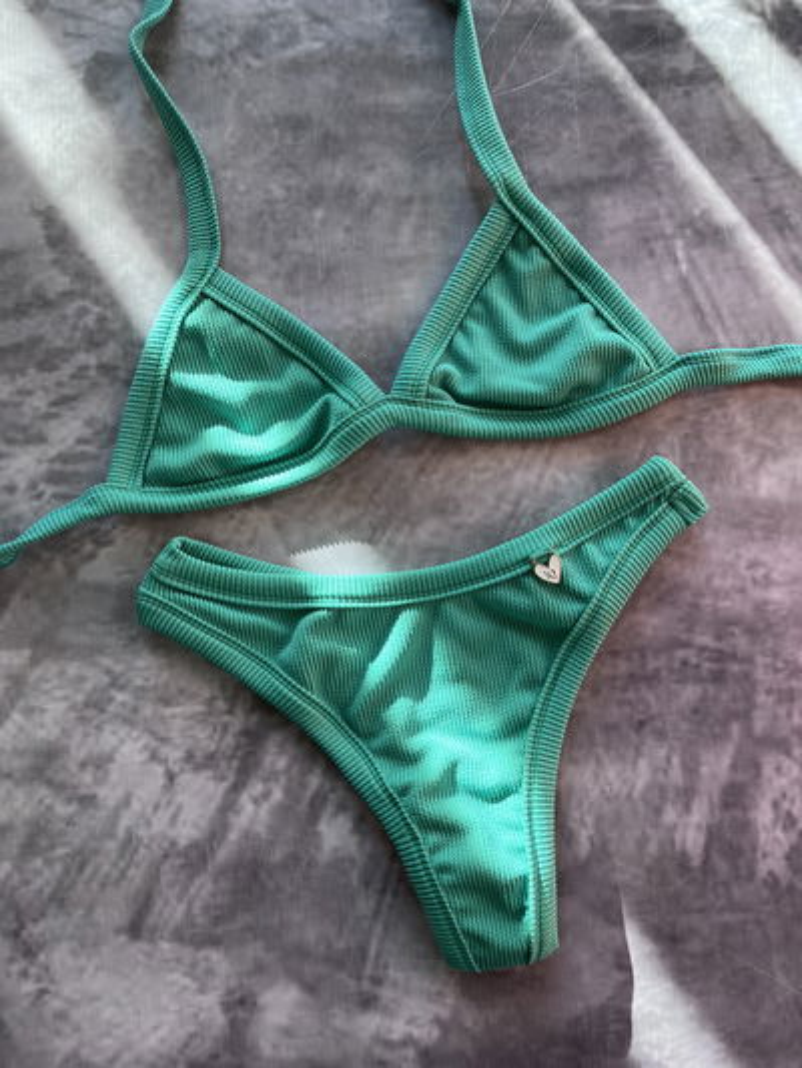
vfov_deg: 67.3
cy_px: 534
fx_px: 803
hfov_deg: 53.1
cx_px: 401
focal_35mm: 26
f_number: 1.6
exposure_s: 1/121
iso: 40
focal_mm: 5.1
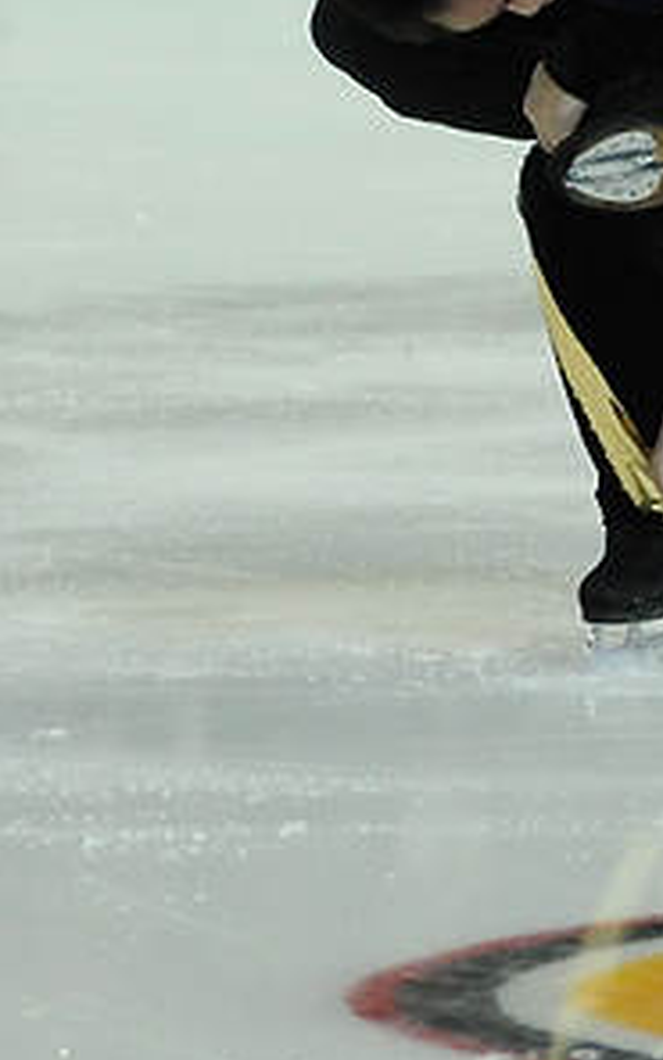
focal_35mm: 536
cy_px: 138
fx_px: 15496
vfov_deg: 3.9
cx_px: 681
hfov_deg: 2.4
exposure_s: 1/1250
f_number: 5.6
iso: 3200
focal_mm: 130
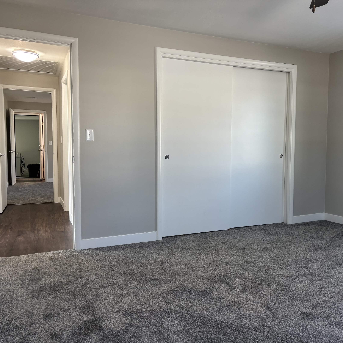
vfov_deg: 52.5
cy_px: 171
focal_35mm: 31
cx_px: 205
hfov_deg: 52.2
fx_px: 348
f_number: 1.6
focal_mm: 5.96
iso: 125
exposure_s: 1/120
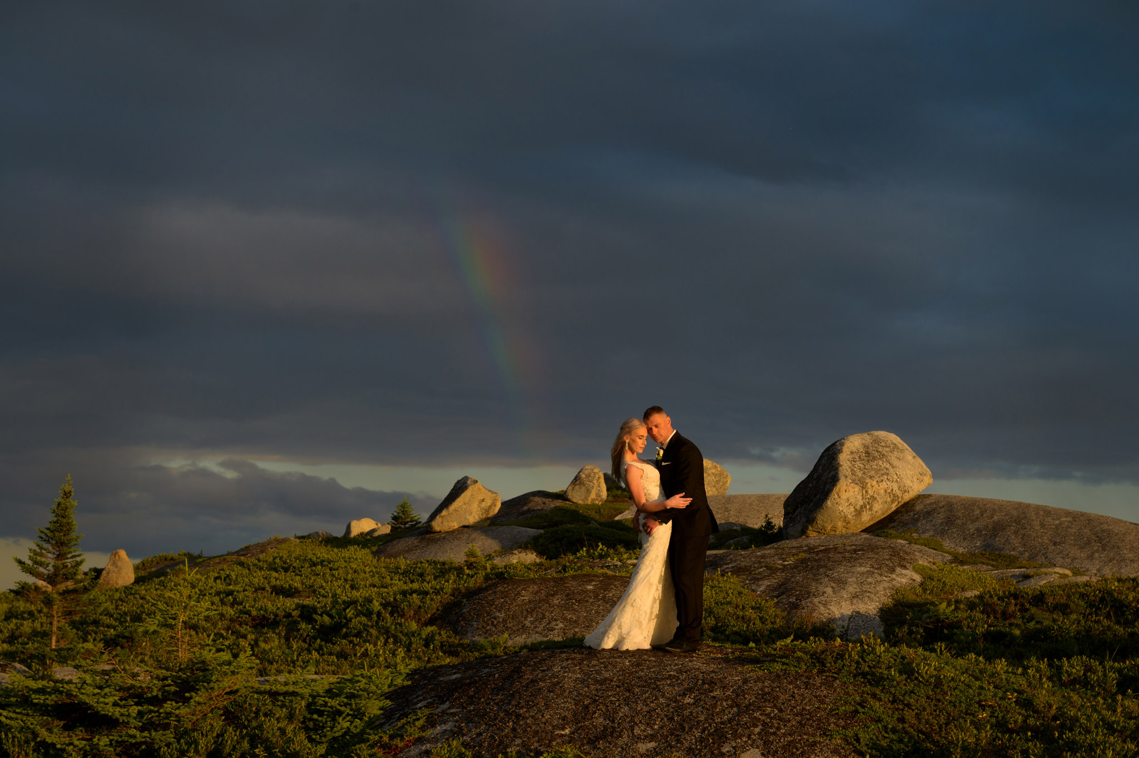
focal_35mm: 70
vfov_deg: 19.4
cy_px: 379
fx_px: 2213
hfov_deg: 28.9
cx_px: 570
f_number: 9
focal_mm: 70
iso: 200
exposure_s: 1/250
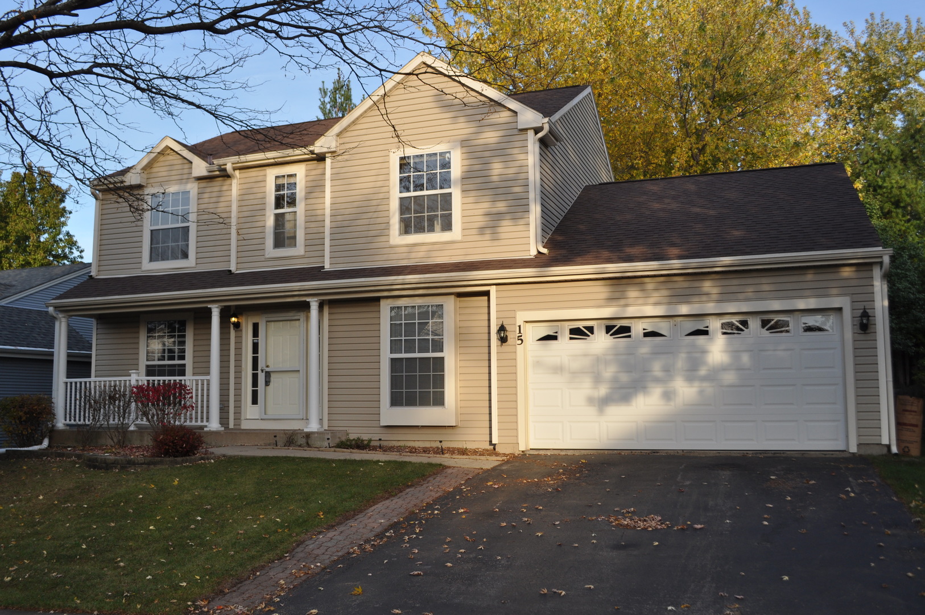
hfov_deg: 57.3
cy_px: 308
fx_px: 847
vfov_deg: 39.9
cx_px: 462
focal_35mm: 33
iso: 200
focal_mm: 22
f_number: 7.1
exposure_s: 1/200
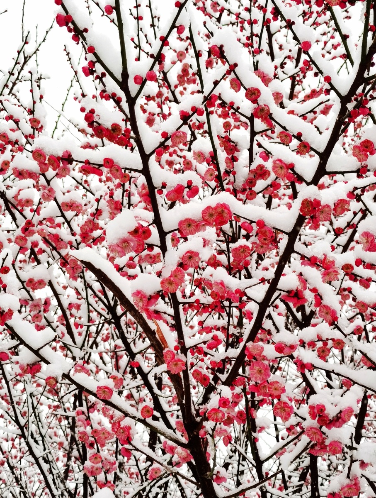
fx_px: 807
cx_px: 188
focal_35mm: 56
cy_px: 249
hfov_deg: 26.2
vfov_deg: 34.3
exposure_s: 1/558
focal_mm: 5.58
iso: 50
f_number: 1.8
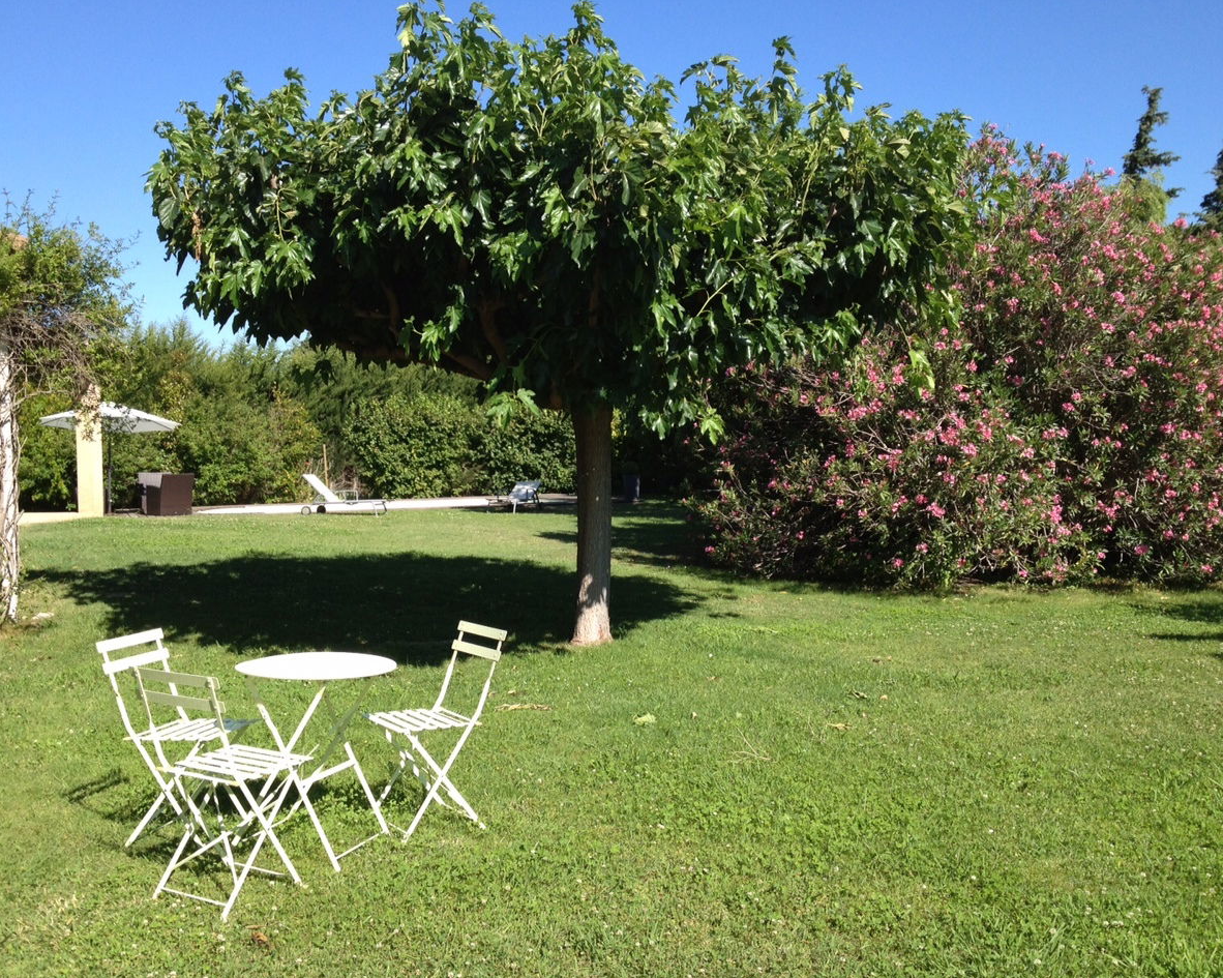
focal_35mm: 37
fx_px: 1339
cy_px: 486
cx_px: 594
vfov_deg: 40.1
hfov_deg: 49.1
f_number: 2.4
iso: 50
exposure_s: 1/1004
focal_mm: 4.28
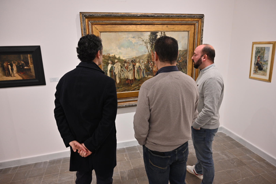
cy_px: 92
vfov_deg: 53.1
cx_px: 138
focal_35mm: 24
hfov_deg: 73.7
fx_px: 184
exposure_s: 1/100
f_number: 4
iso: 1000
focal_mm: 24
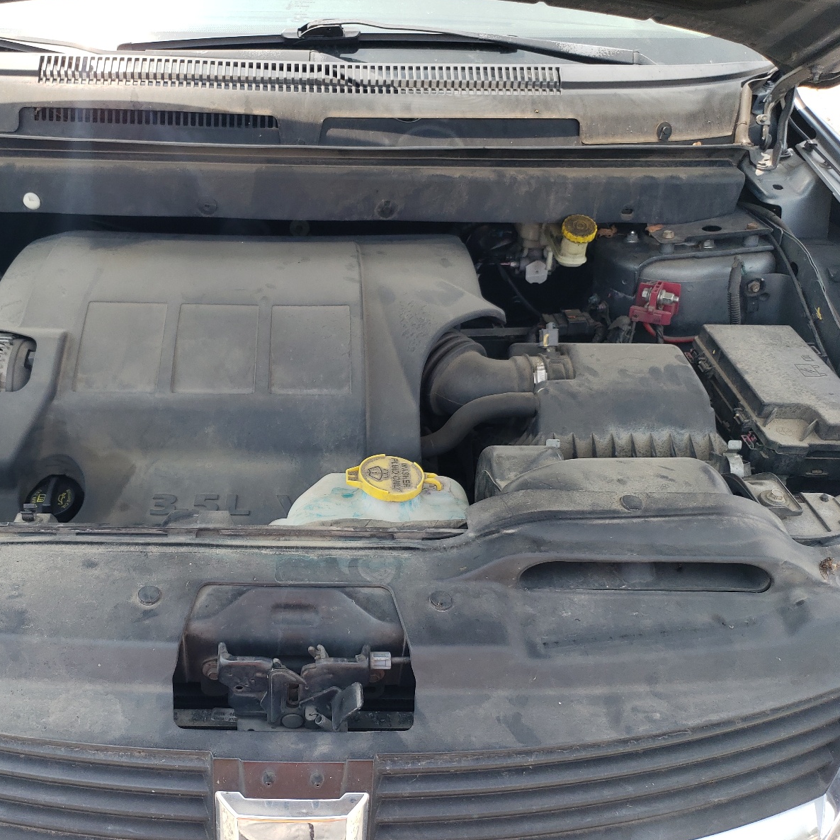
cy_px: 420
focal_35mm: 31
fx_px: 851
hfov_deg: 51.7
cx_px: 290
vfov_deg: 52.5
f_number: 1.5
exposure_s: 1/667
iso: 50
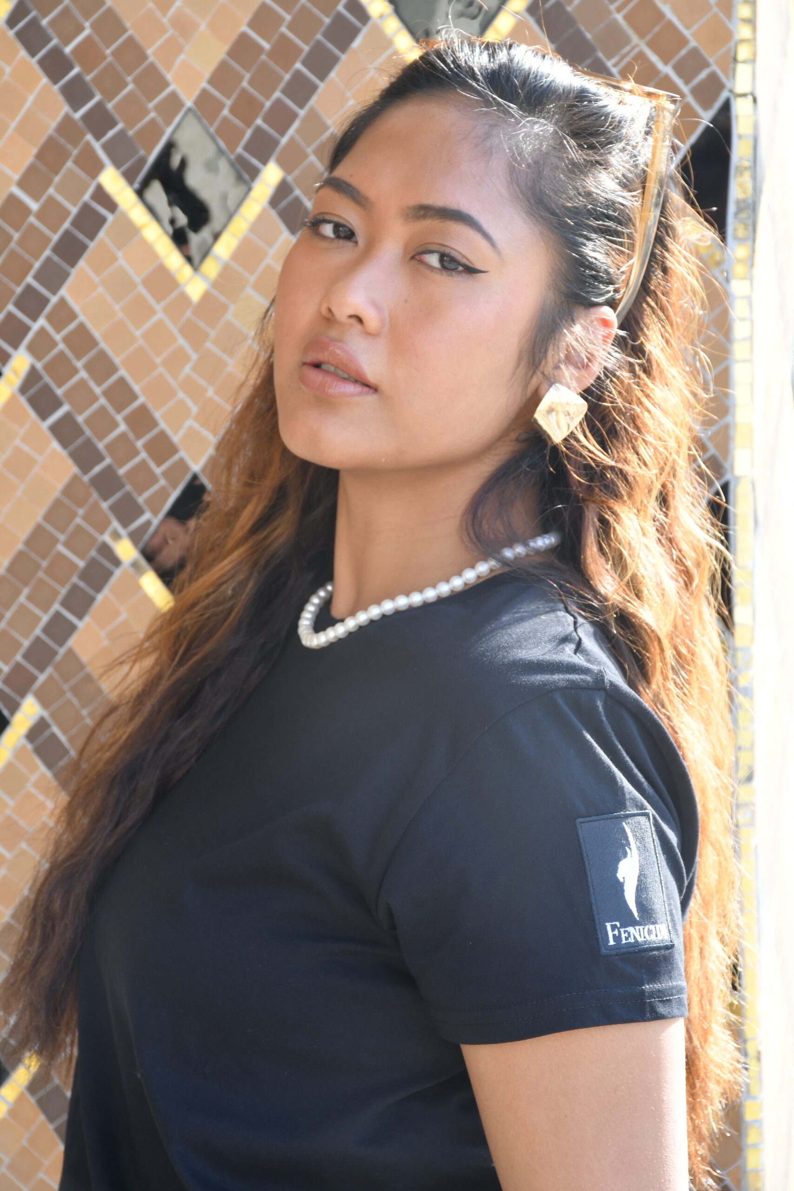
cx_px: 397
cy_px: 596
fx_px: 4465
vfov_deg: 15.2
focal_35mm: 135
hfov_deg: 10.2
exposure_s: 1/125
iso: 360
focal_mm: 90
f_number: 8
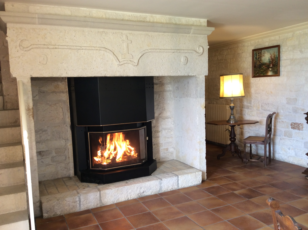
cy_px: 115
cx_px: 154
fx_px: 284
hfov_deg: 56.9
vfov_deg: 44.1
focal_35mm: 32
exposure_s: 1/25
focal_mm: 3.3
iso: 40
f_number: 2.4
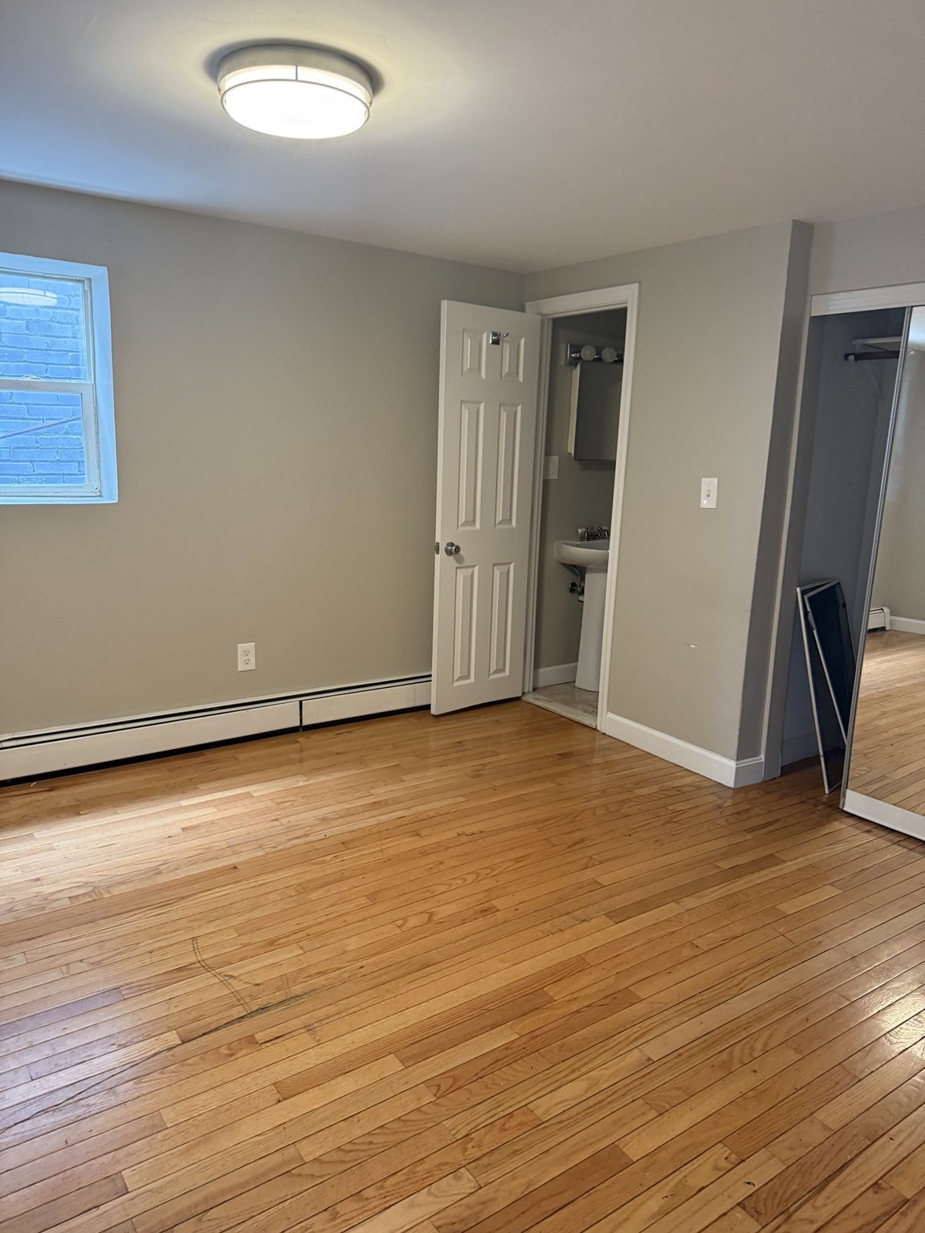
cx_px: 462
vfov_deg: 71.6
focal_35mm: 24
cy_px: 616
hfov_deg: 56.8
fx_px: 855
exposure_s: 1/60
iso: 320
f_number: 1.78
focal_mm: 6.76
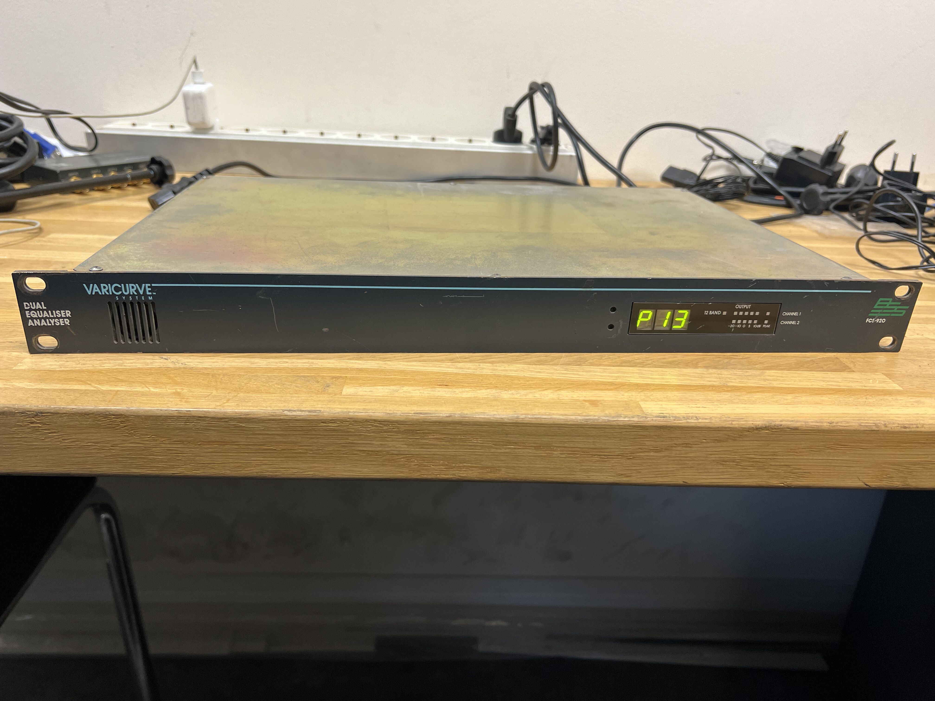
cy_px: 350
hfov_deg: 67.3
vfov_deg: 53.1
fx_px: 702
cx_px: 468
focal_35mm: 26
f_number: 1.5
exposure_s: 1/100
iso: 100
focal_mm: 5.7
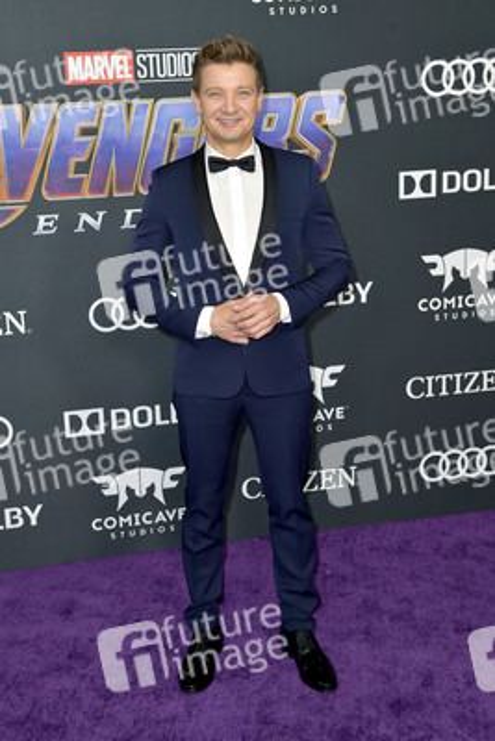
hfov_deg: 30.5
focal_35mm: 44
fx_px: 907
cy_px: 370
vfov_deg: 44.5
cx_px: 248
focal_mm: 44
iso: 250
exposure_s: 1/250
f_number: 5
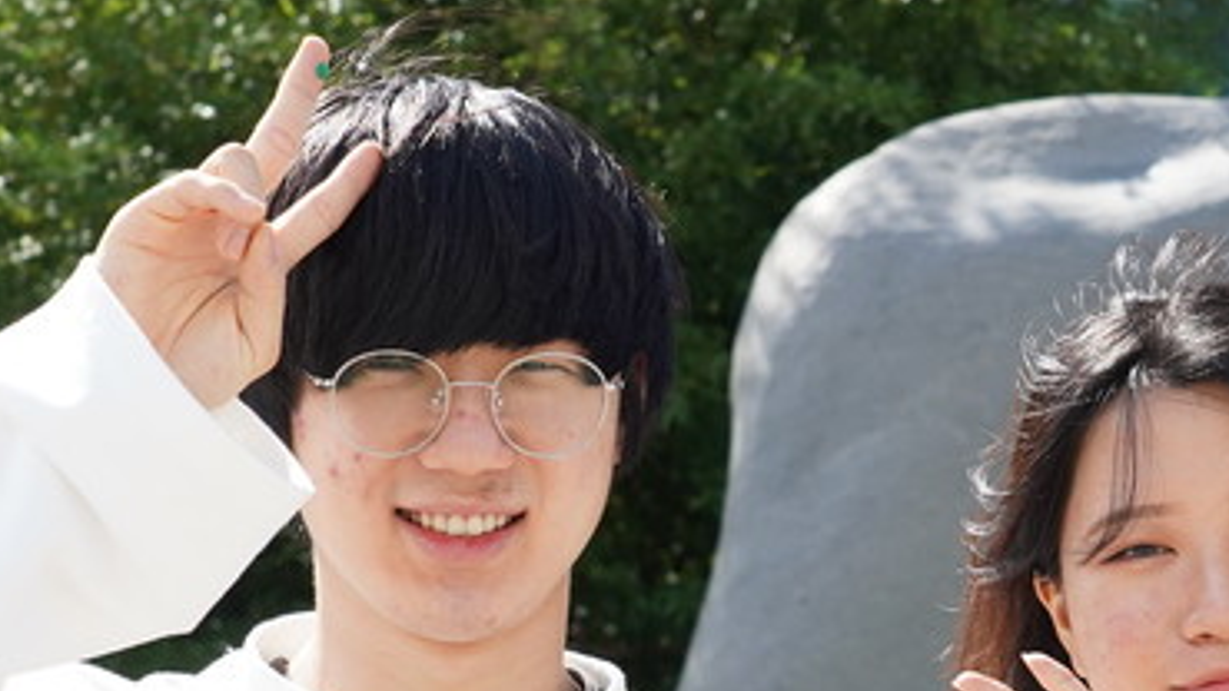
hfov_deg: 14.9
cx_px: 927
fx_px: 4692
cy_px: 734
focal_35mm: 144
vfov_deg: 8.4
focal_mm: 53
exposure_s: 1/1000
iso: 1000
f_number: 8
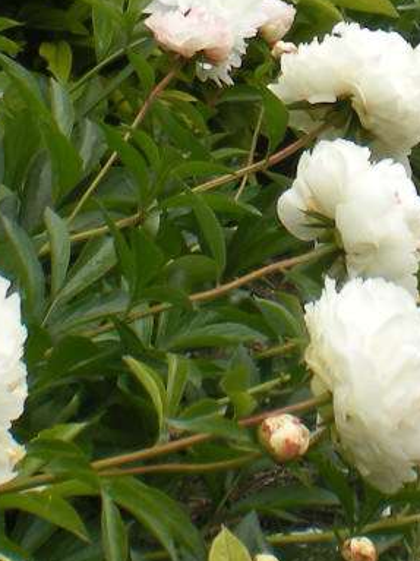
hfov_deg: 10.4
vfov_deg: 13.3
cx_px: 139
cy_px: -157
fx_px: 2315
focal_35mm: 143
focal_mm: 6.3
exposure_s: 1/185
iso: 64
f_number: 4.6
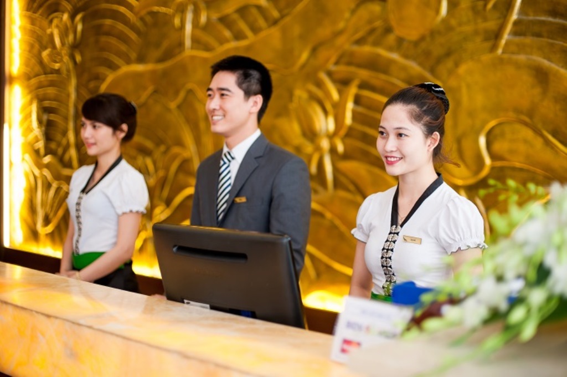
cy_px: 188
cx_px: 284
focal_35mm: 50
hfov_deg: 39.6
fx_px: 786
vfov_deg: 26.9
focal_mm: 50
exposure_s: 1/100
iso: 320
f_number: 2
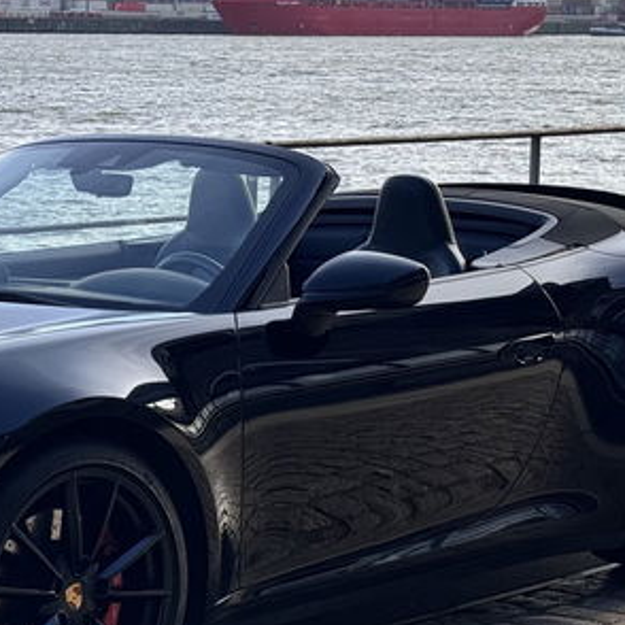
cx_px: 53
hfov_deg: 15.5
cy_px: 402
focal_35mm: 111
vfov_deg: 15.7
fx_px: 2267
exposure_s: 1/1524
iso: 64
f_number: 1.78
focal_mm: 6.76
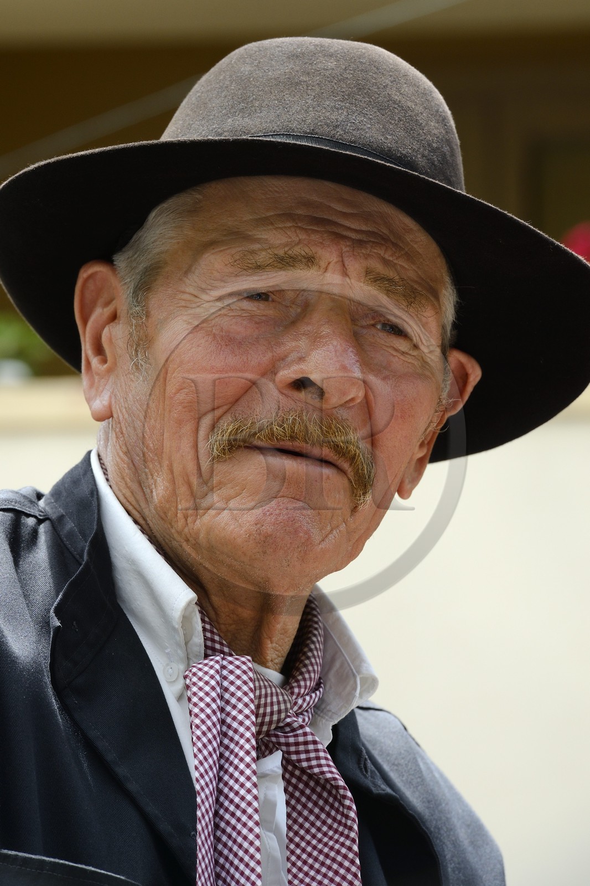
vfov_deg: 10.3
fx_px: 4918
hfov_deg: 6.9
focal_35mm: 200
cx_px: 295
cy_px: 443
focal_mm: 200
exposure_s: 1/200
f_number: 10
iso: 400
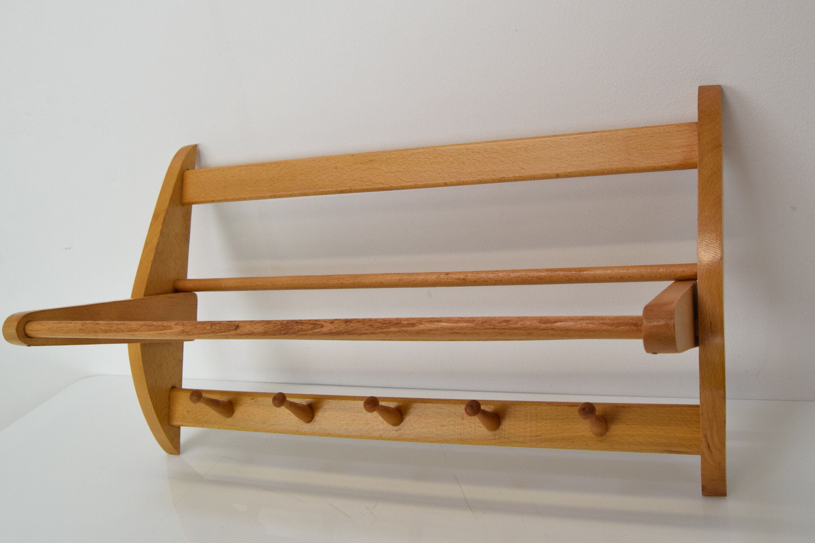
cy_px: 244
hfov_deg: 57.1
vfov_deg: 39.9
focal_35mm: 33
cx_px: 443
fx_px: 747
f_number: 8
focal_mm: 20
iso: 1600
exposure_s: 1/250
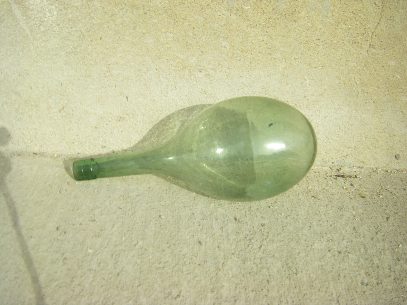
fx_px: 447
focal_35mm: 38
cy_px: 152
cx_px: 204
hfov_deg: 49.0
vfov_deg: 37.7
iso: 64
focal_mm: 6.3
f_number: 7
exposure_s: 1/250
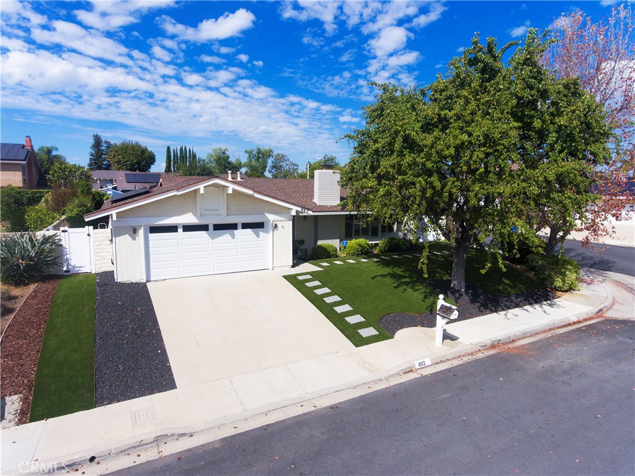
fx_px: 367
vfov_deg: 65.9
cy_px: 238
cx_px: 318
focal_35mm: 20
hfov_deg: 81.8
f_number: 2.8
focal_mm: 3.61
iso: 100
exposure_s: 1/3000
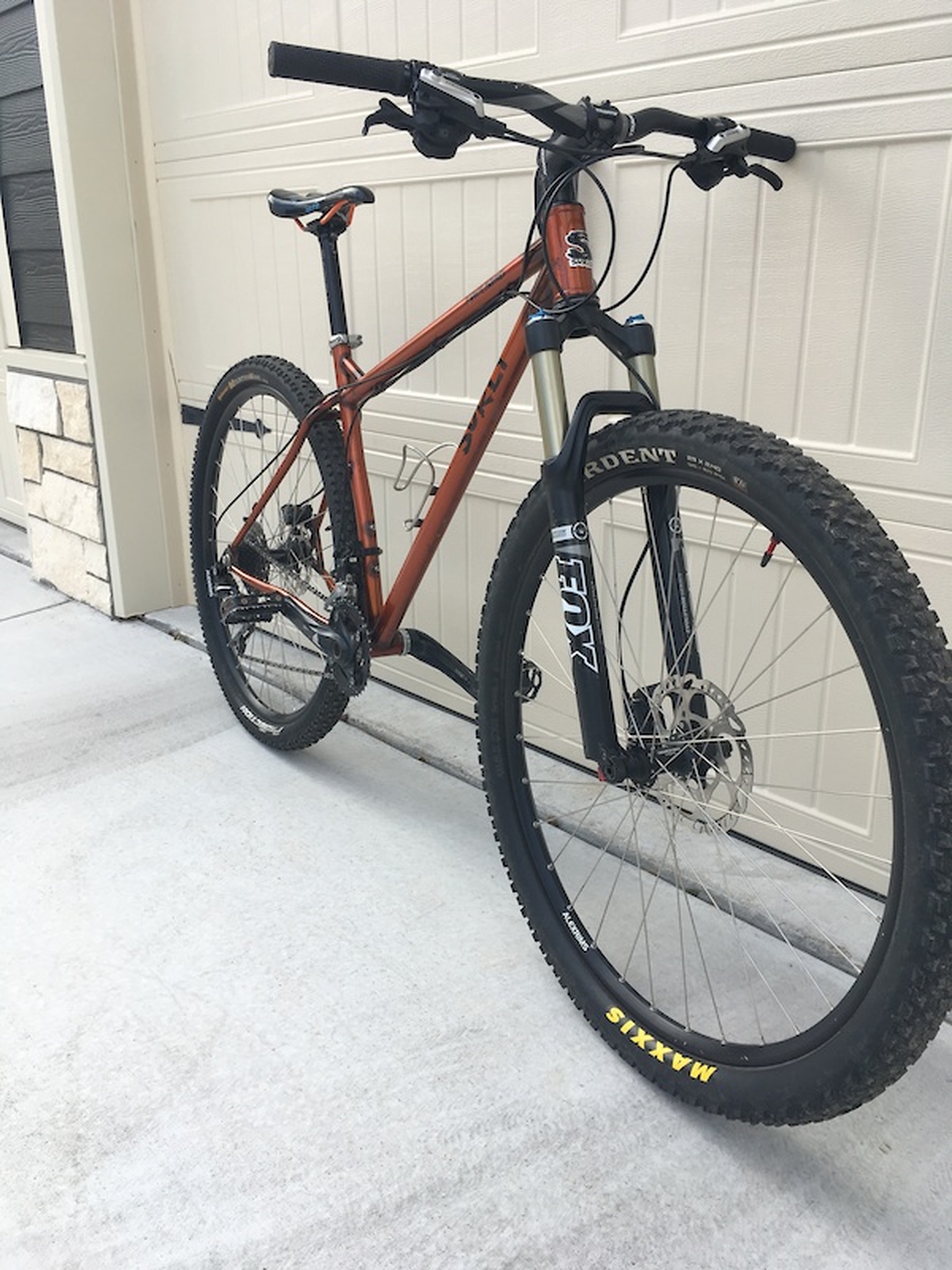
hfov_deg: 48.2
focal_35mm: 29
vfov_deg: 61.7
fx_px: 1063
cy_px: 635
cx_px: 476
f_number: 2.2
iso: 25
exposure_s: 1/534
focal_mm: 4.15
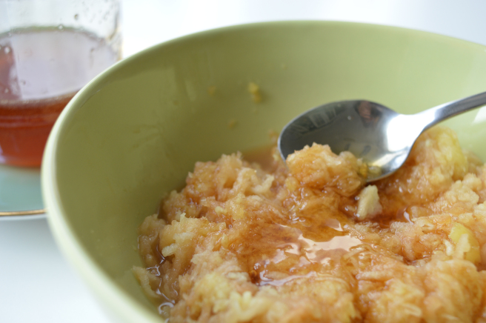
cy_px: 162
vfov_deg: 28.9
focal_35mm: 46
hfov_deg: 42.4
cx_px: 243
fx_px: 627
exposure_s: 1/100
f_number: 5
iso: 200
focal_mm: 31
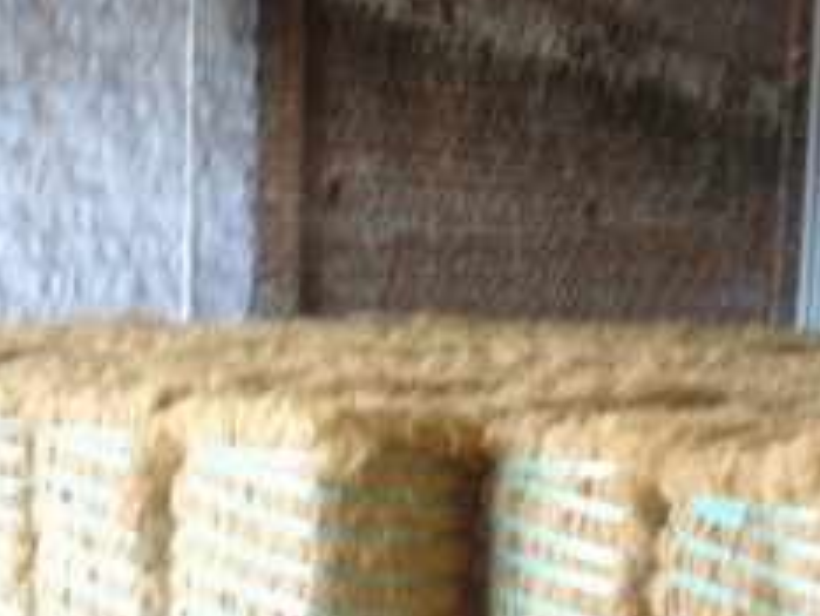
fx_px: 1778
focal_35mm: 75
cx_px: 334
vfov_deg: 19.1
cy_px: 628
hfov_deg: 25.9
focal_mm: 5.8
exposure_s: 1/8
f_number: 2.8
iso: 100
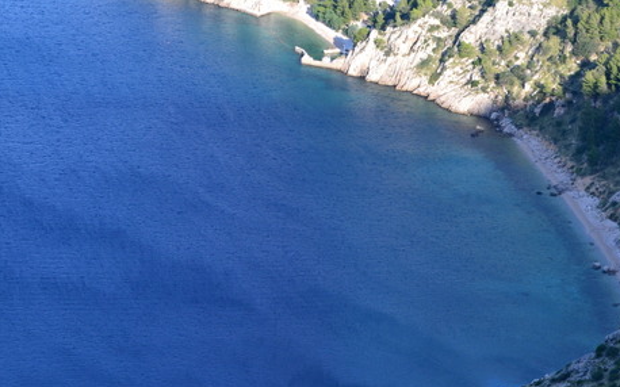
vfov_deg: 8.9
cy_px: 156
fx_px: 2481
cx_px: 367
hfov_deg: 14.2
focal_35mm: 147
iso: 400
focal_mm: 55
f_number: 9
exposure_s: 1/160
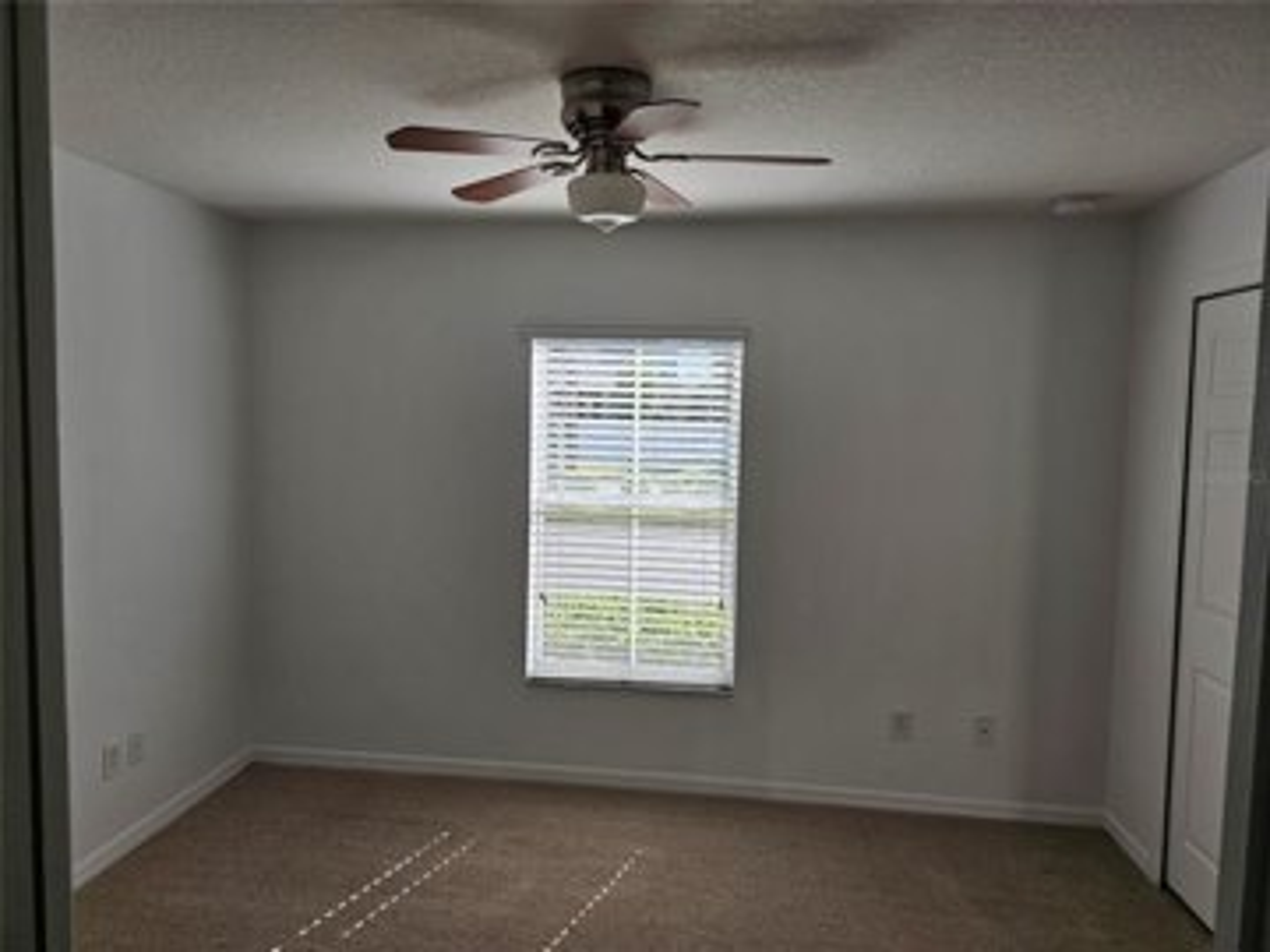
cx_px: 635
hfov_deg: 73.9
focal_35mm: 23
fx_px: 844
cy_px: 476
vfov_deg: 58.9
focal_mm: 6.3
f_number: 1.7
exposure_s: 1/180
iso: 20
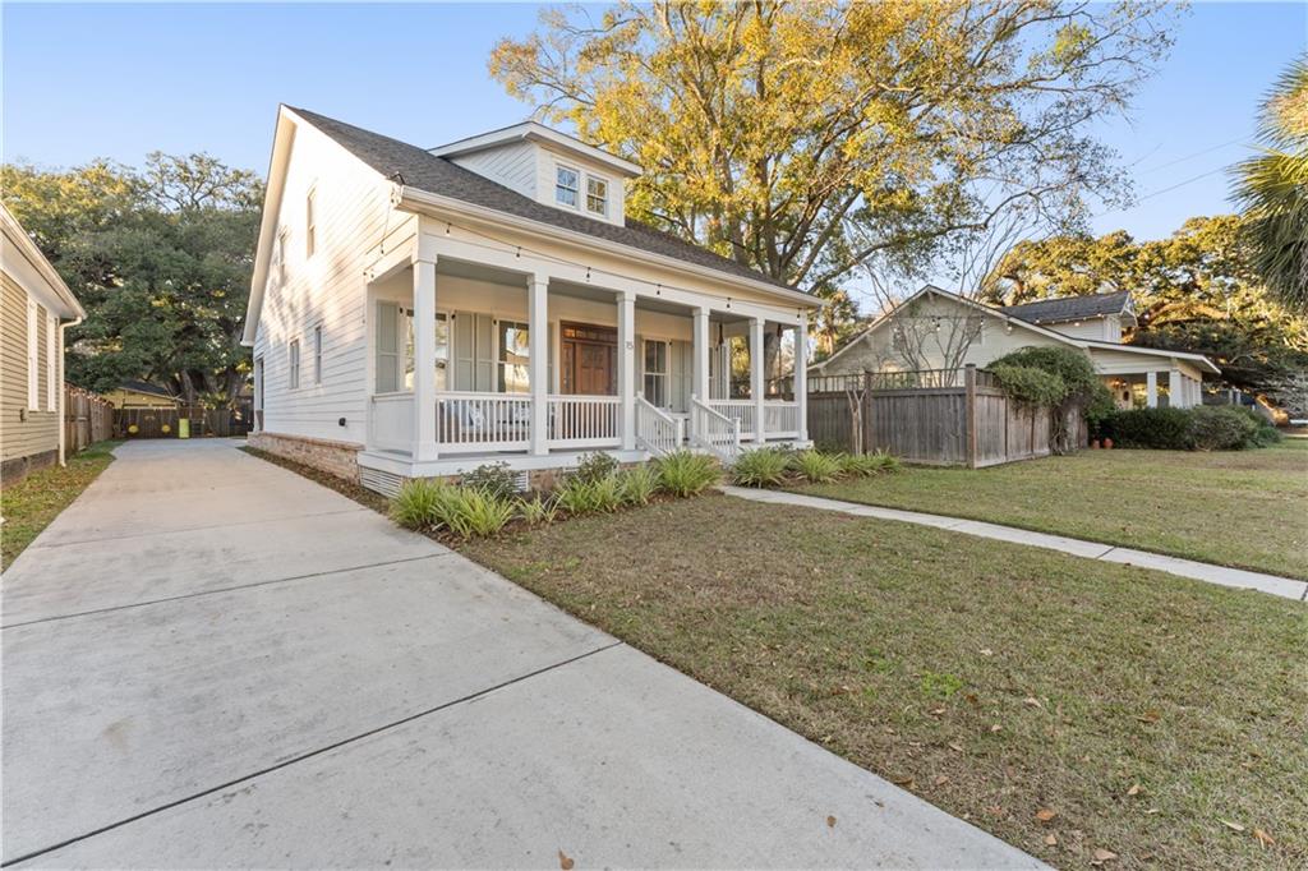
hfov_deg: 104.3
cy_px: 436
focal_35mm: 14
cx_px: 654
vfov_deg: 81.2
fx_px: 508
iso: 500
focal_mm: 14
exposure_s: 1/60
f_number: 7.1
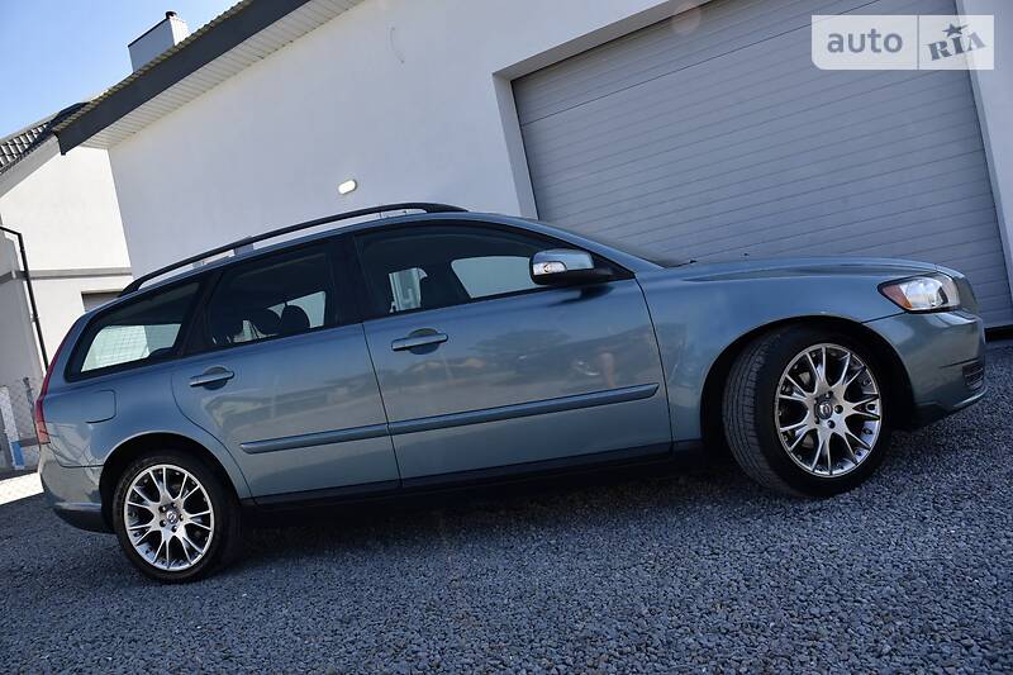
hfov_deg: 73.8
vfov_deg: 53.1
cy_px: 338
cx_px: 506
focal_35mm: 24
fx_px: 675
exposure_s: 1/250
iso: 250
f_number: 8
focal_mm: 24
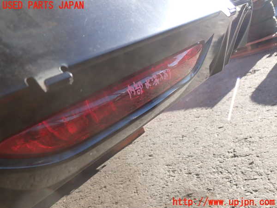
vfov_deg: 46.8
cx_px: 138
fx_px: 240
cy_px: 104
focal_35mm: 30
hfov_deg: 60.0
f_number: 3.2
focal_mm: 5.4
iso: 100
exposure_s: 1/250
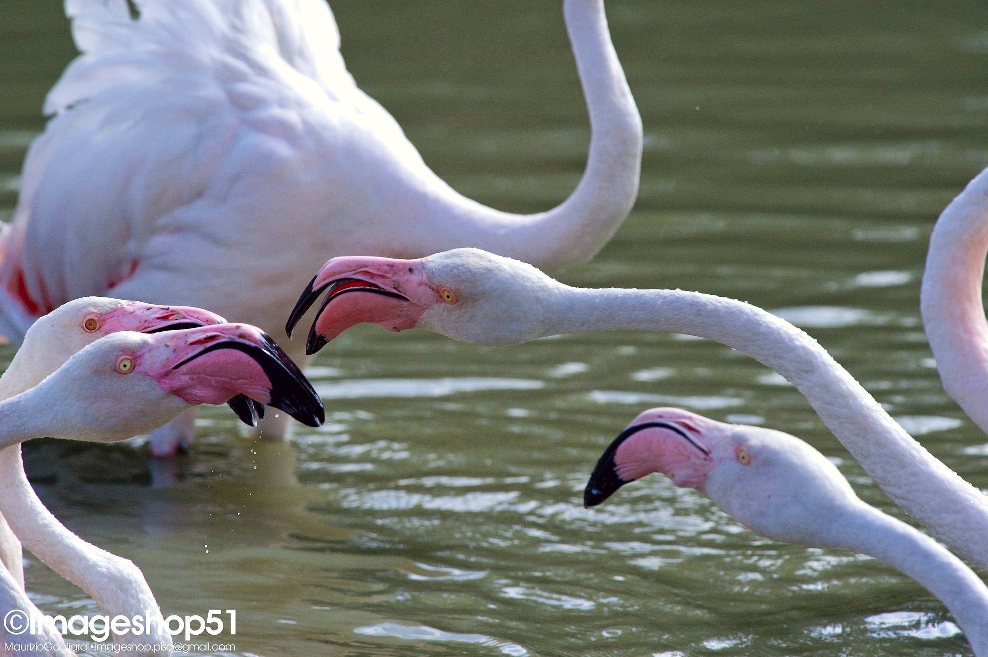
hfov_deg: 4.1
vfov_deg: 2.7
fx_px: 13711
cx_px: 494
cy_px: 328
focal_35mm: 500
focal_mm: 500
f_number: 11
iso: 3200
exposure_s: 1/2000
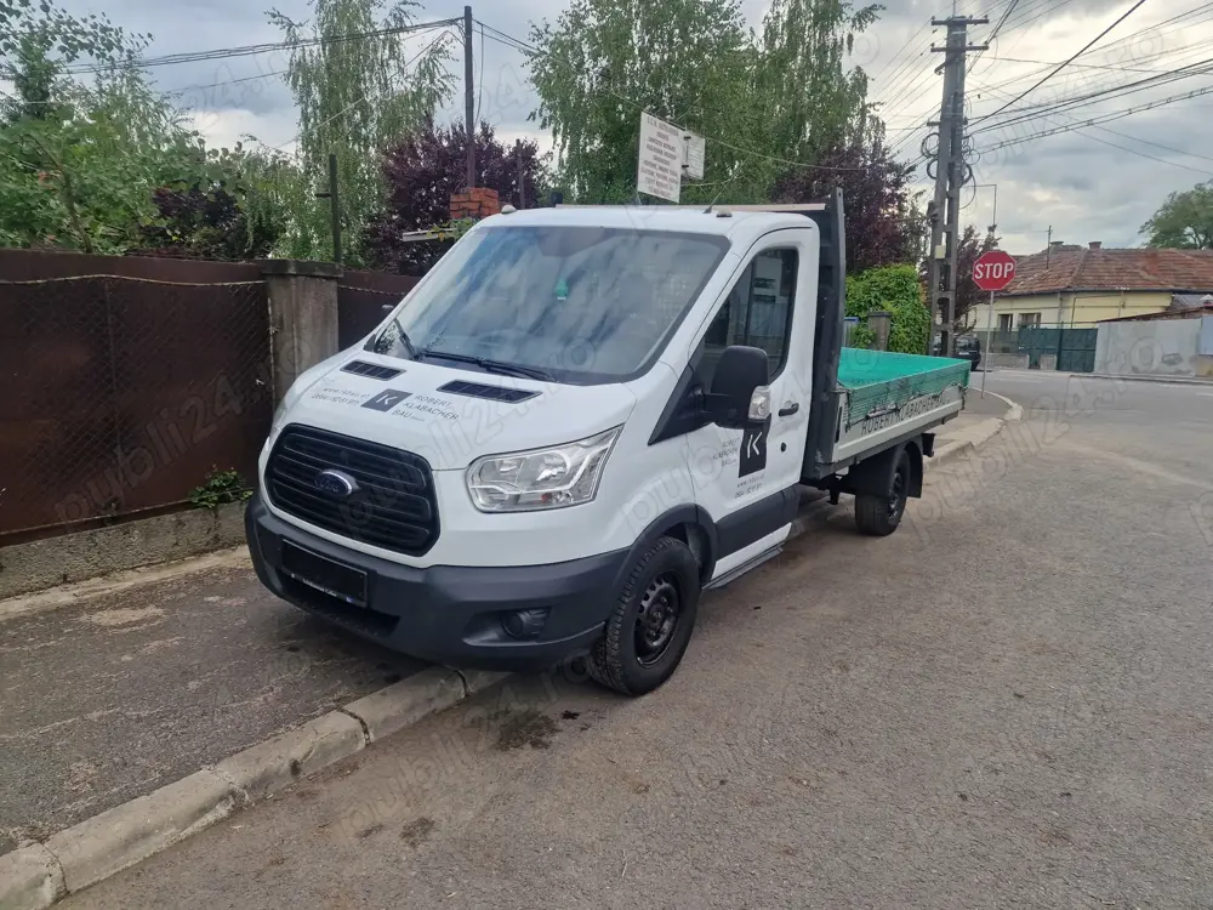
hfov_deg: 73.9
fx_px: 806
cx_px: 606
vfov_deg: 58.9
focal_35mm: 23
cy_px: 455
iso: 50
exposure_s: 1/180
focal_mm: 6.4
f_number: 1.8
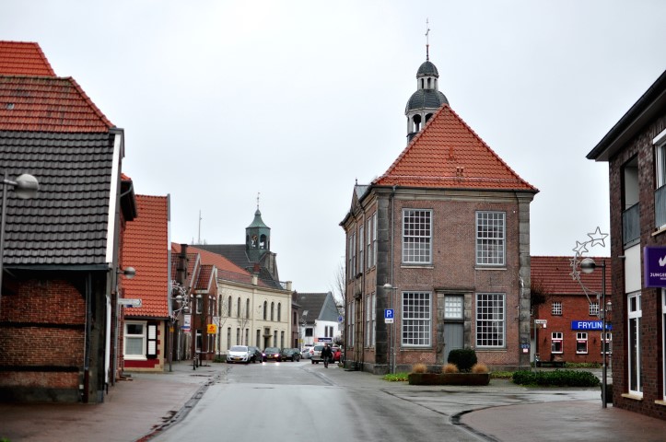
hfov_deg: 37.9
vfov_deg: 25.7
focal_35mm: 52
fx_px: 970
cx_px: 333
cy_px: 221
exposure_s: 1/1250
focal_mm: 35
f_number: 2.2
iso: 400
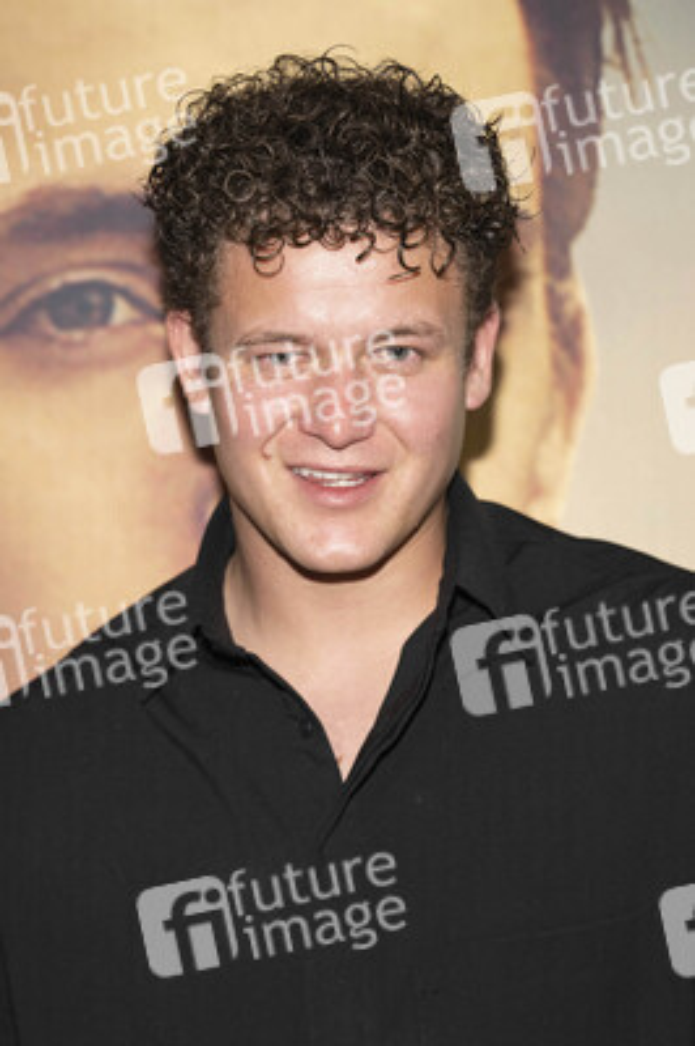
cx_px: 348
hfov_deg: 13.0
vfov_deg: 19.5
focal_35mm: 105
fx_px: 3046
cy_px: 523
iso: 800
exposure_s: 1/200
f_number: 4.5
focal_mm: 105
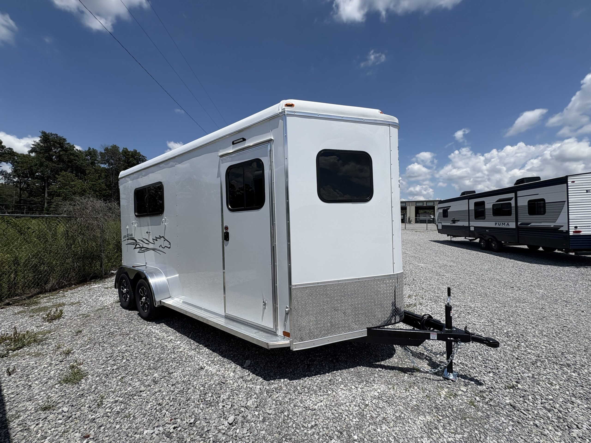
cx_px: 296
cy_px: 222
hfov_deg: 102.1
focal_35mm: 14
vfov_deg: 85.7
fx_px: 239
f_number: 2.2
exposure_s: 1/3717
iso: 50
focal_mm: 2.22
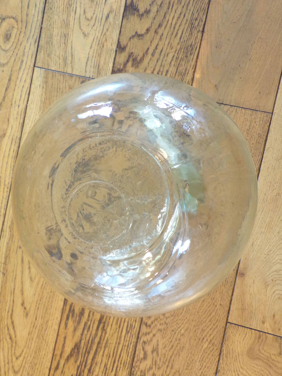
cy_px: 188
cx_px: 141
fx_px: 706
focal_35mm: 65
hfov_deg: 22.6
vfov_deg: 29.8
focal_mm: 11.6
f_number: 3.8
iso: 400
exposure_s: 1/12
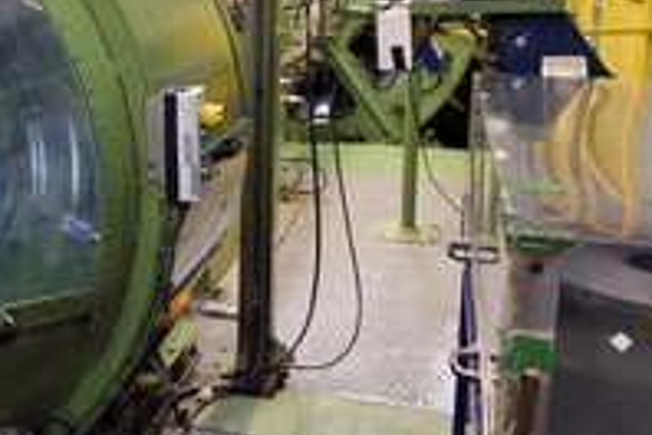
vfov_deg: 25.9
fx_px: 924
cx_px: 51
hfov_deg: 36.2
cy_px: 76
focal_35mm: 51
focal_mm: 24
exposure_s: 1/30
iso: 1600
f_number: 6.3
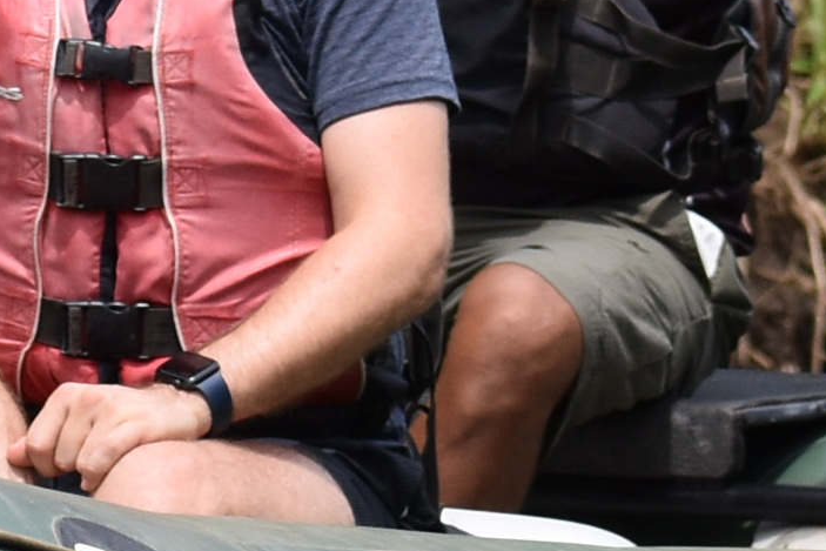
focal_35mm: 672
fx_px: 15421
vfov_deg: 2.0
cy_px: 113
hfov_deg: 3.1
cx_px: -88
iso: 400
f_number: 5.6
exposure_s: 1/1250
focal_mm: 70
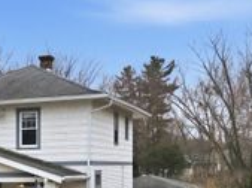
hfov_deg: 26.0
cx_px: -1
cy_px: 206
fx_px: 516
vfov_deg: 19.8
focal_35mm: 71
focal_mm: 6.7
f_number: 1.7
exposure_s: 1/1000
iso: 150
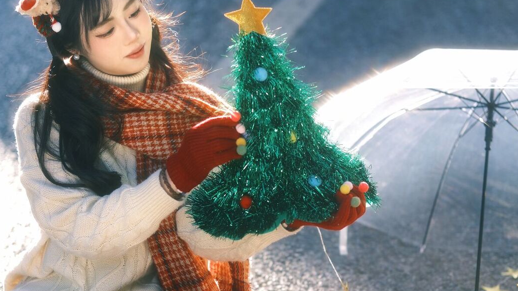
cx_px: 258
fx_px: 1827
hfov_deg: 16.1
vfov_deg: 9.1
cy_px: 193
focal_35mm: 133
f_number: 1.6
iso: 80
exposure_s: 1/1100
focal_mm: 56
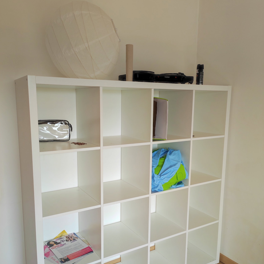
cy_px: 148
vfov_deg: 53.9
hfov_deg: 54.0
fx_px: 259
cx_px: 131
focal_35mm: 30
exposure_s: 1/100
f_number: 1.79
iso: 119
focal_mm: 4.7
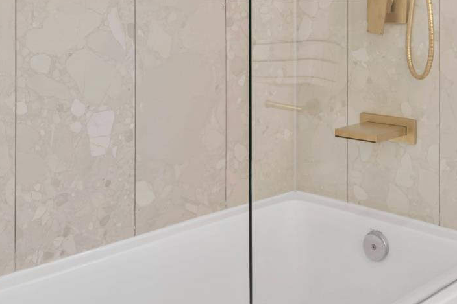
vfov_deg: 26.7
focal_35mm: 49
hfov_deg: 40.1
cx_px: 281
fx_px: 622
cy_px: 37
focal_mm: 23
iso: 320
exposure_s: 1/2
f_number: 16
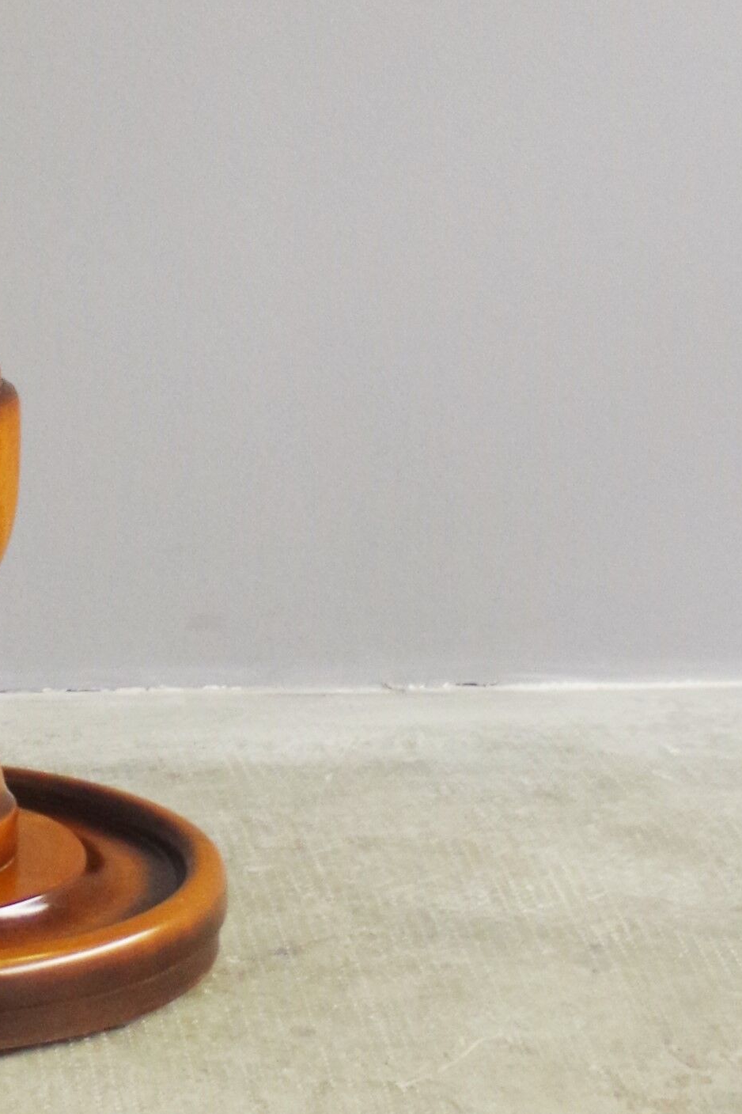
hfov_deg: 9.3
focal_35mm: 145
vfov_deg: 13.0
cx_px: -123
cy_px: -771
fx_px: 4485
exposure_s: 1/50
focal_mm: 24.38
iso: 800
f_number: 4
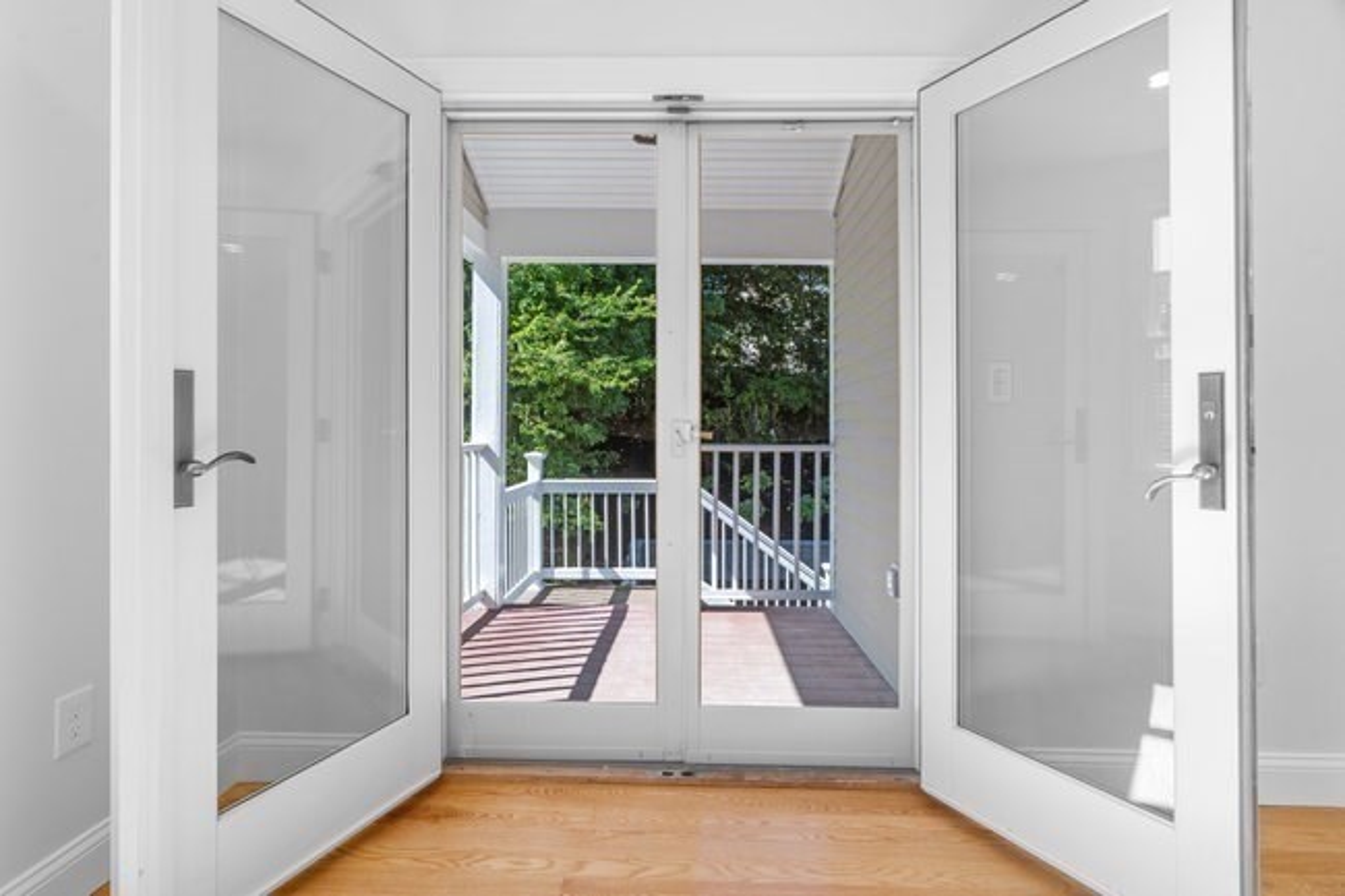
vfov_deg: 73.7
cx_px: 672
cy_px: 448
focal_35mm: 16
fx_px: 598
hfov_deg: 96.8
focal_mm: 16
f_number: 9
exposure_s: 1/1.67
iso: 200
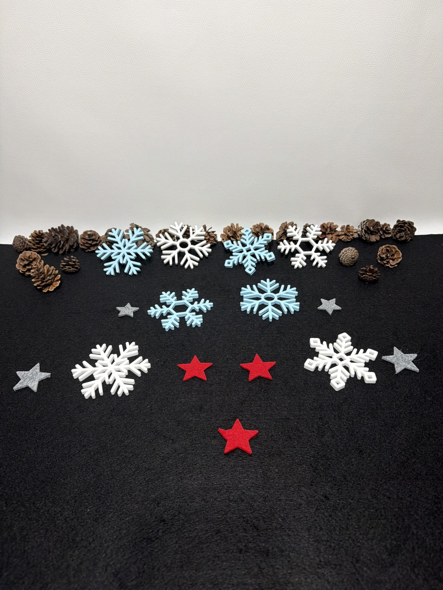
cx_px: 222
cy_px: 295
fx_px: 410
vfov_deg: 71.6
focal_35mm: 24
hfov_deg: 56.8
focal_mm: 6.76
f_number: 1.78
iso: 200
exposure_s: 1/59
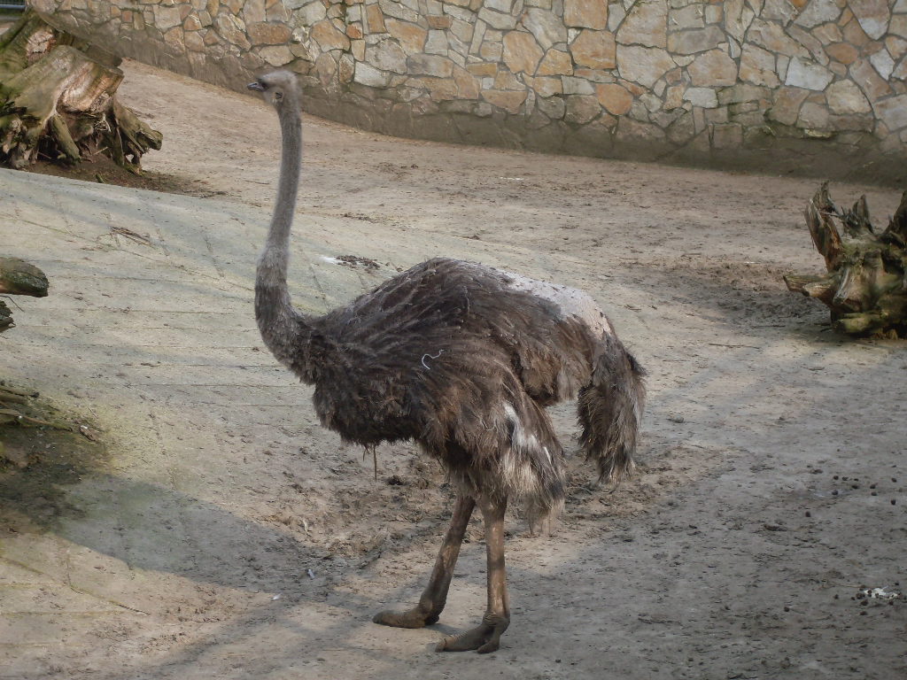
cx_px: 454
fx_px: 2987
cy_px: 340
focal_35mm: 114
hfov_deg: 17.3
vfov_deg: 13.0
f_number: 5.2
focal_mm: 18.9
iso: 80
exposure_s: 1/125
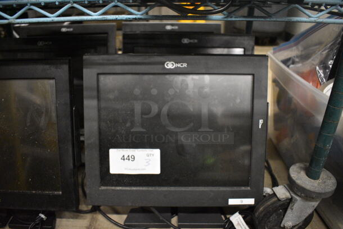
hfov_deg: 67.3
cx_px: 172
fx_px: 257
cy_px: 114
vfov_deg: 48.0
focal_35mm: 27
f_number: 3.5
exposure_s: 1/125
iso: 5600
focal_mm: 18
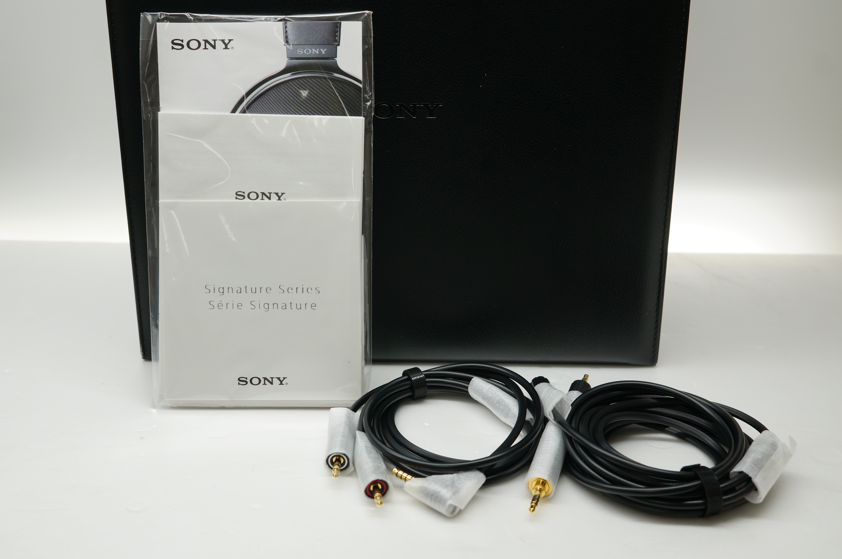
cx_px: 421
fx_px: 1051
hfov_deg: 43.6
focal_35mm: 45
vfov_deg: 29.8
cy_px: 280
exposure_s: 1/50
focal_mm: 30
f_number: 5.6
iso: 100
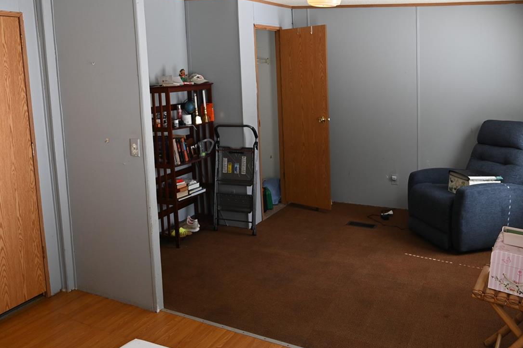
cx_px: 223
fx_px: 450
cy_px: 121
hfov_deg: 60.0
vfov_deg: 41.8
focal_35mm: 31
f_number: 4
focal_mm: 14
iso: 400
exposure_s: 1/200
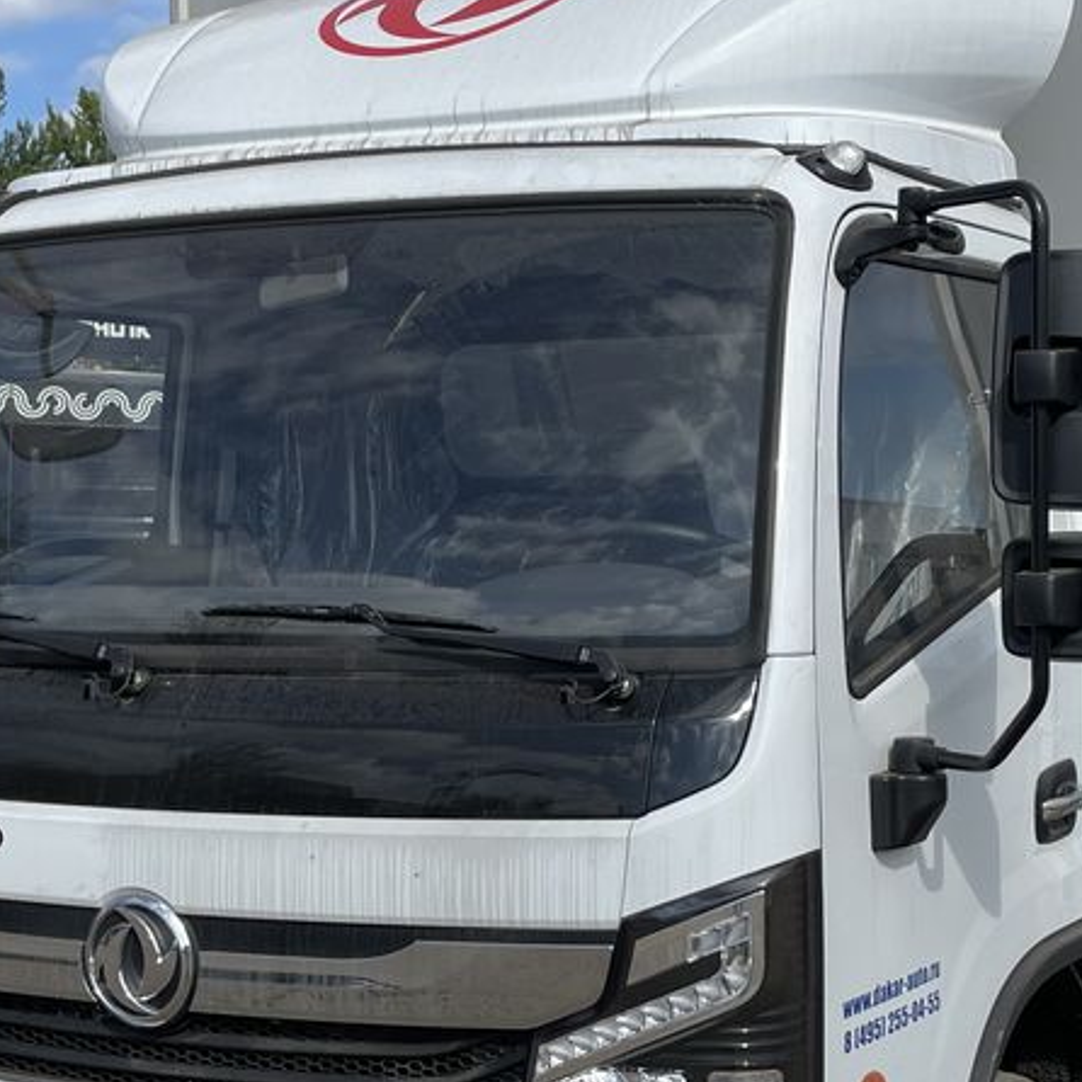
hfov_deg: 26.0
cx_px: 713
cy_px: 587
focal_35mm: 66
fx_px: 2334
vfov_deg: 26.1
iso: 50
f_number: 1.6
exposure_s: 1/2747
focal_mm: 4.2
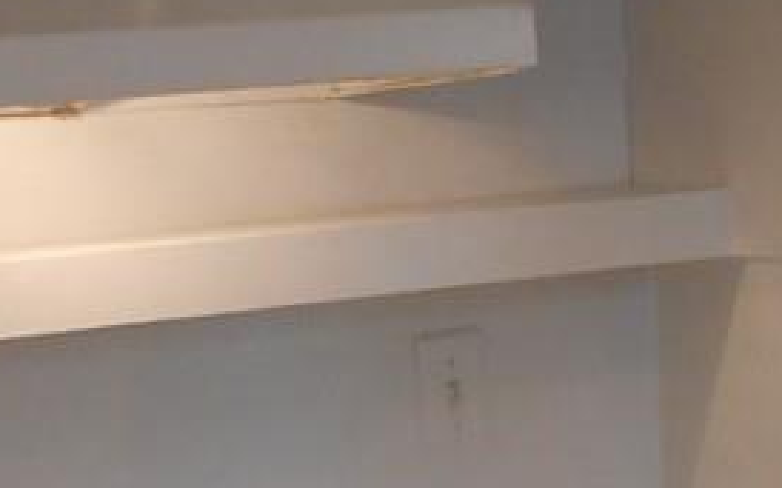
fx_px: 2194
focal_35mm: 103
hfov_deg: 20.1
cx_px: 522
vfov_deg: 12.1
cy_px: 739
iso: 250
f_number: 3.5
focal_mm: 4.6
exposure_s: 1/30
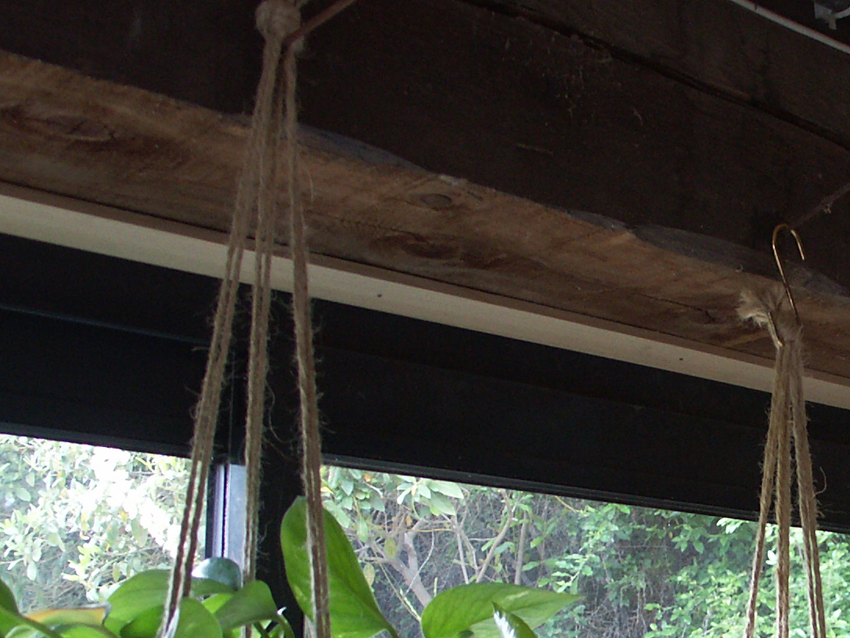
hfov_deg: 28.3
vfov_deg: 21.5
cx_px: 756
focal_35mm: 66
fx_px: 1621
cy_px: 628
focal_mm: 7.2
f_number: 2.8
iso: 100
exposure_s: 1/50
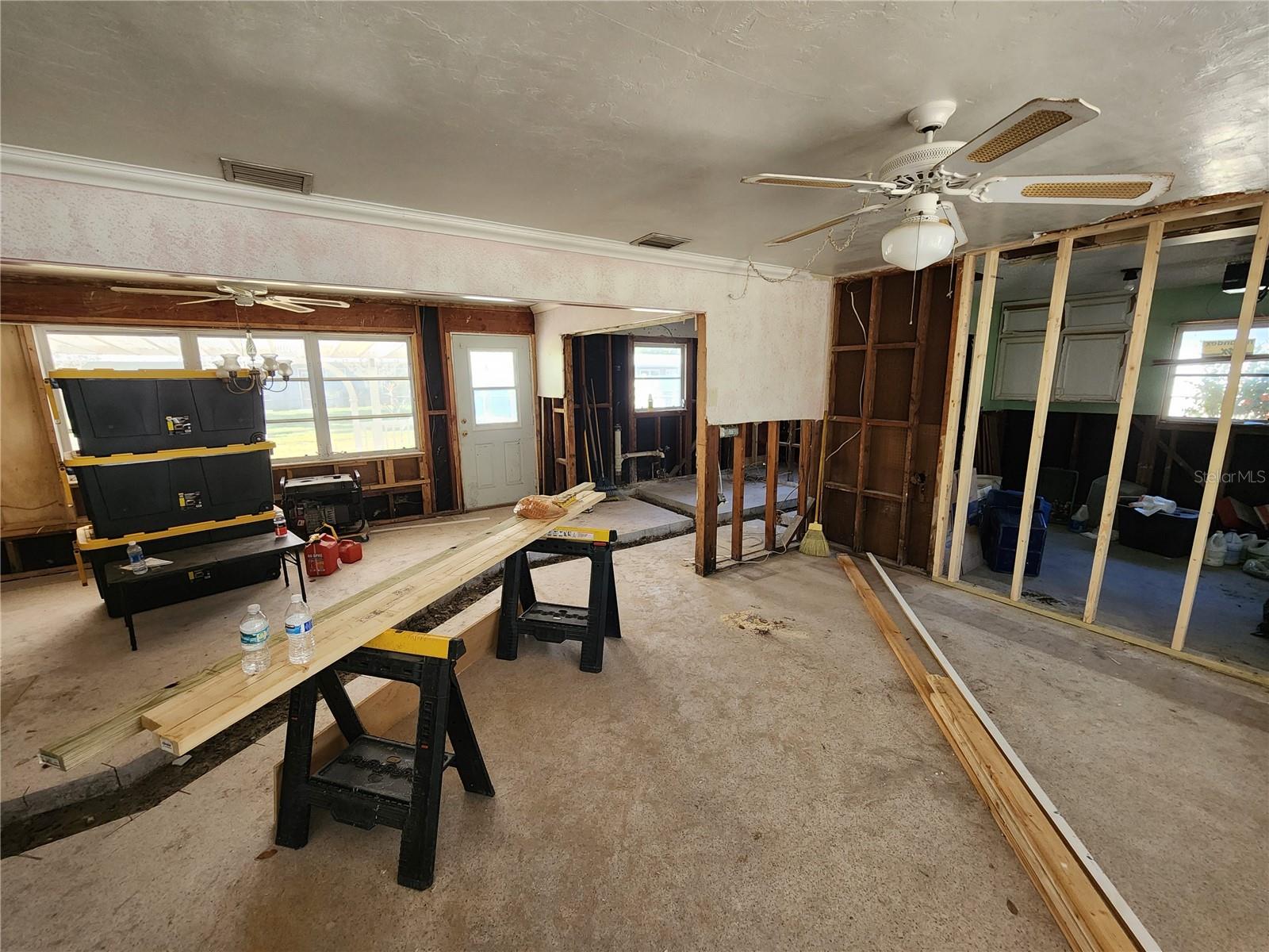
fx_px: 477
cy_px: 476
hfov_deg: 106.2
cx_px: 634
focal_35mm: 13
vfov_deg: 89.9
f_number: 2.2
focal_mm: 2.2
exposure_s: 1/60
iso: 320
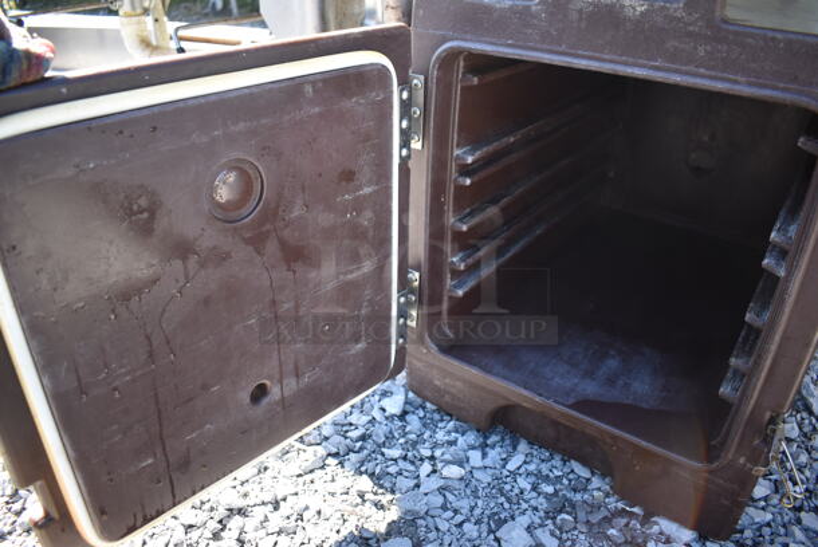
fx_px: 614
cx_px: 409
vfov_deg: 48.0
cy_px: 274
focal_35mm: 27
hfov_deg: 67.3
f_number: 4
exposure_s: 1/250
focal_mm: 18
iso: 400
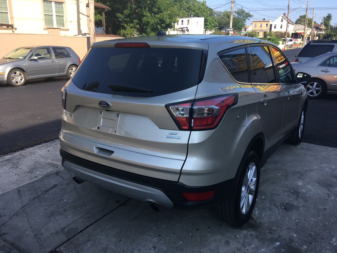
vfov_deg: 48.2
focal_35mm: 29
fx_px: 282
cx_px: 168
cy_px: 126
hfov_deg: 61.7
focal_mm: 4.15
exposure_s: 1/538
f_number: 2.2
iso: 25
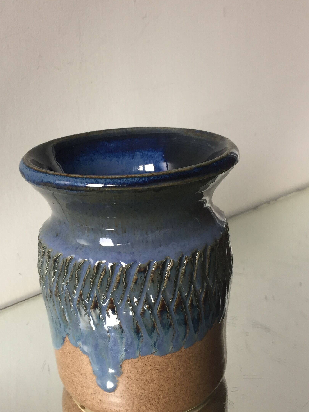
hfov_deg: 32.8
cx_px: 133
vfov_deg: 42.9
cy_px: 206
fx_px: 524
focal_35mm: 44
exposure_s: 1/33
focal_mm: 4.15
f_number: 2.2
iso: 40
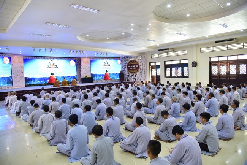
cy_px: 82
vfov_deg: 53.2
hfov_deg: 73.7
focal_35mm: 24
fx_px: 165
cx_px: 124
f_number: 4
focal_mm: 24
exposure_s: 1/60
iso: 1000
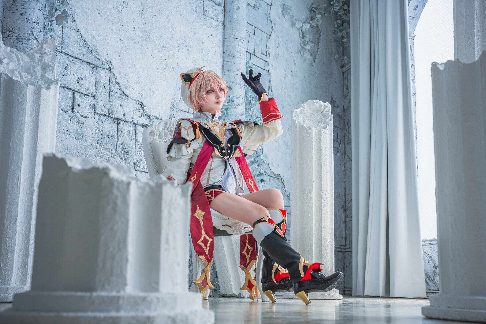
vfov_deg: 27.0
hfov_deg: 39.6
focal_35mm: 50
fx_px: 675
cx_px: 243
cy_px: 162
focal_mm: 50
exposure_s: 1/160
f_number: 5.6
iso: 200
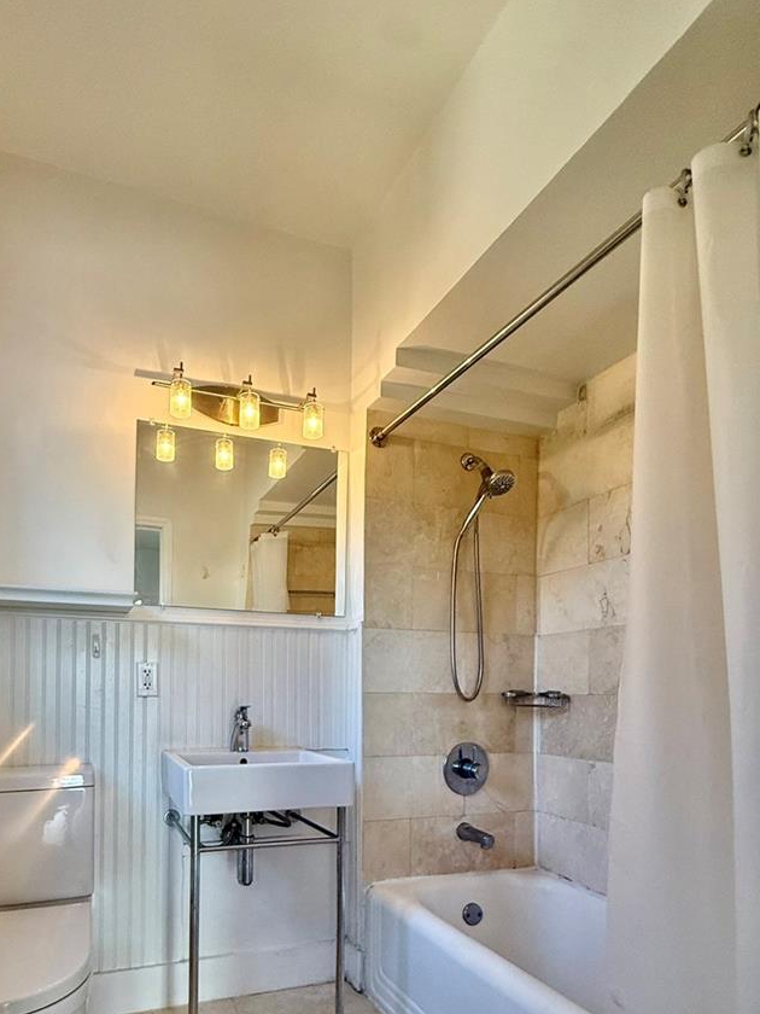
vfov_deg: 78.4
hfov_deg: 64.9
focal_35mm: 20
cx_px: 280
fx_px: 585
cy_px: 697
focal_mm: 2.22
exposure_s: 1/120
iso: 200
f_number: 2.2
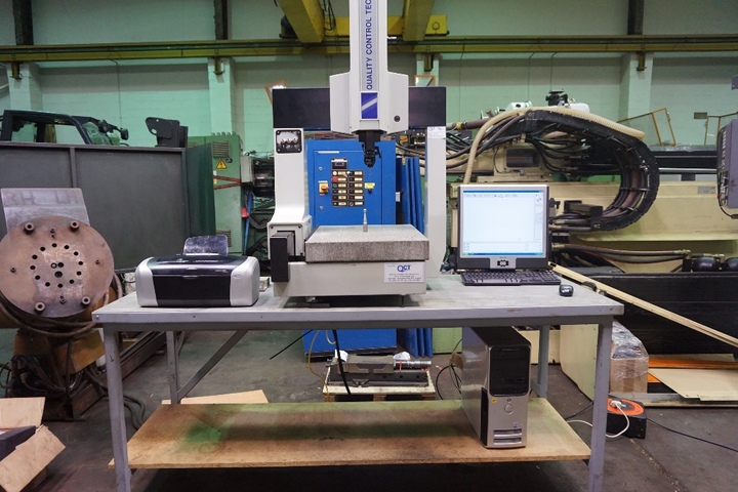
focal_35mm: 24
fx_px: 492
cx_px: 369
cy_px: 246
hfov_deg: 73.7
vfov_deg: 53.1
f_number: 3.5
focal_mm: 16
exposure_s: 1/160
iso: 2000
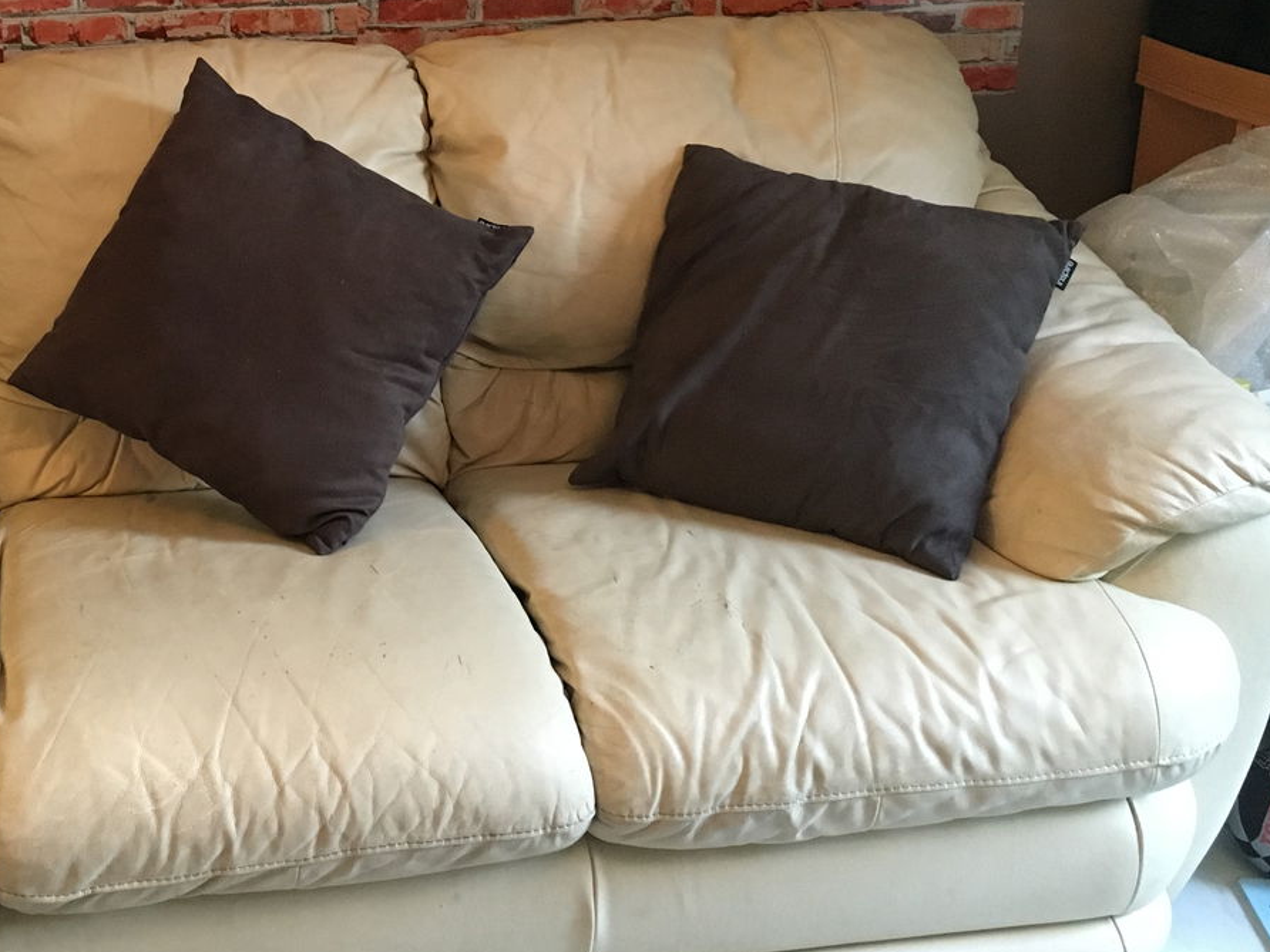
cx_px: 238
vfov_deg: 27.3
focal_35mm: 52
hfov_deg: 35.5
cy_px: 154
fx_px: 1908
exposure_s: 1/20
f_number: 2.2
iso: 200
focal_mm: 4.15
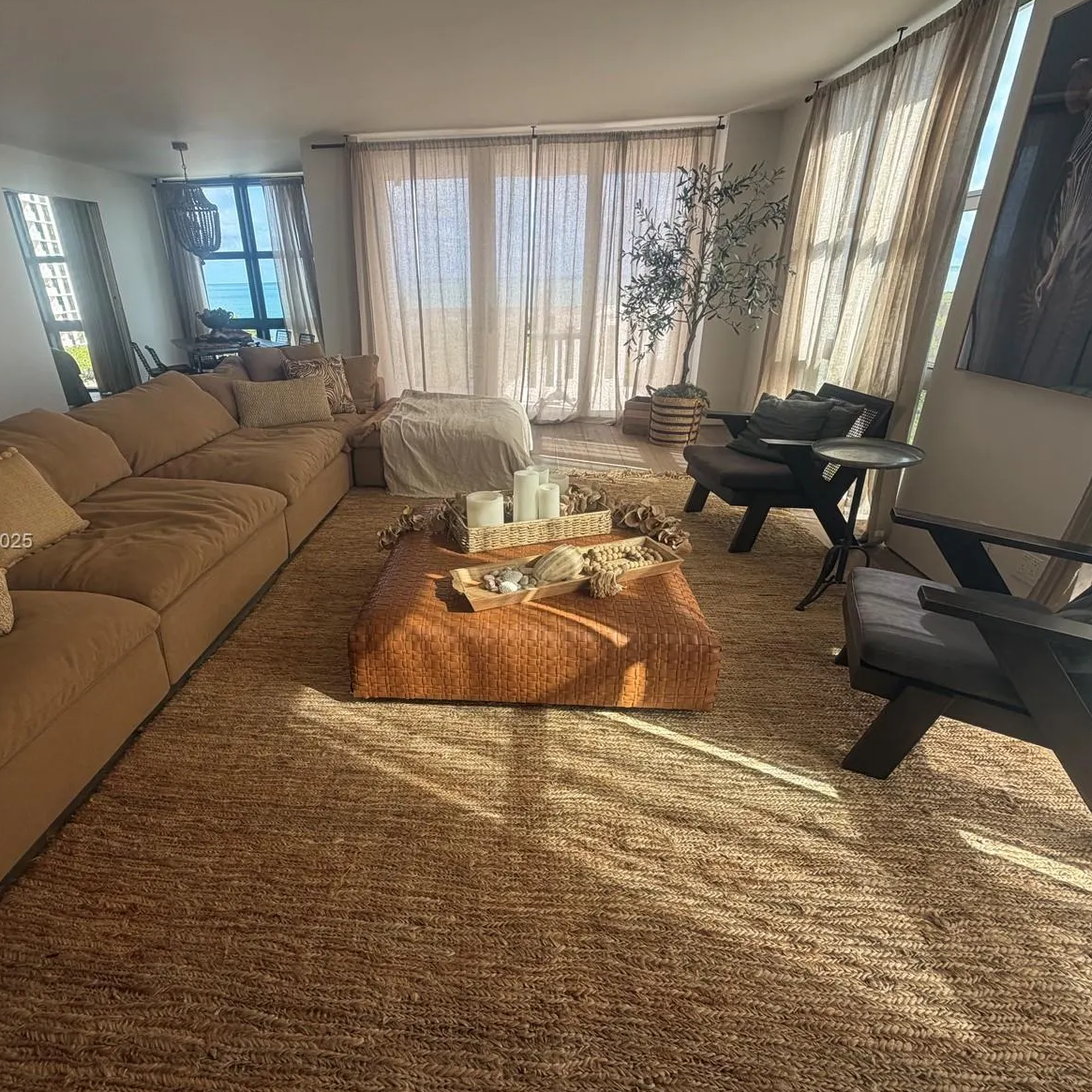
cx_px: 483
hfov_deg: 83.6
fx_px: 607
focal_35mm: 17
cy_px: 543
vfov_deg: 84.0
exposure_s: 1/121
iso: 80
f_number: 2.2
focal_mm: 2.22
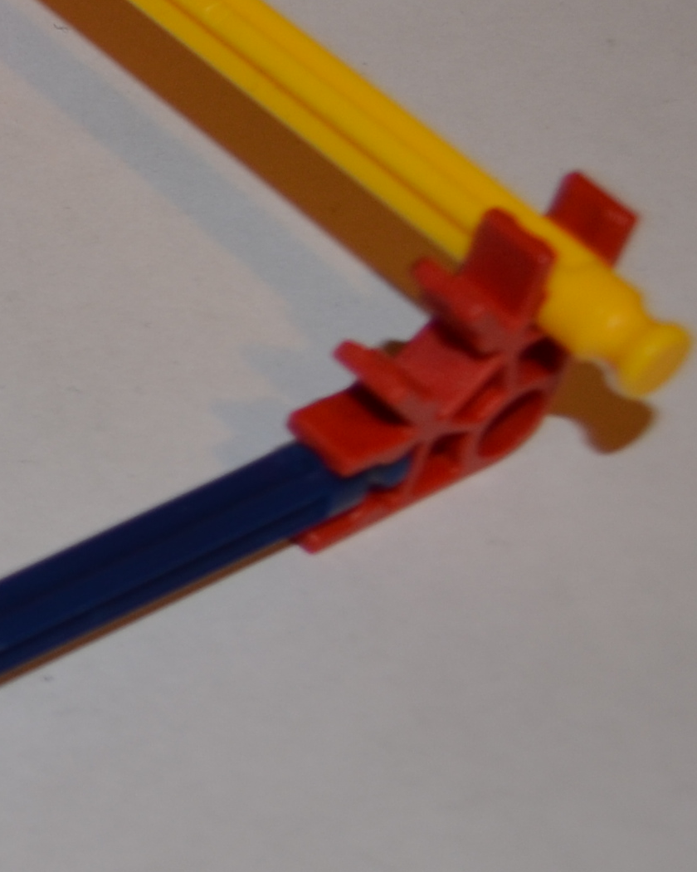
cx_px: -1338
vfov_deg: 13.3
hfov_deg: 8.9
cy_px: 409
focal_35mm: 145
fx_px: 3739
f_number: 5.6
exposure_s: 1/30
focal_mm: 22
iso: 200
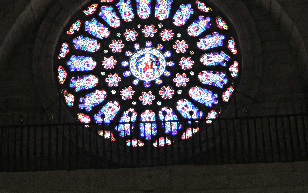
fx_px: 873
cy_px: 55
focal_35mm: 104
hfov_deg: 20.0
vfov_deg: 12.6
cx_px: 143
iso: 800
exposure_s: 1/20
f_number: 3.9
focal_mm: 13.4
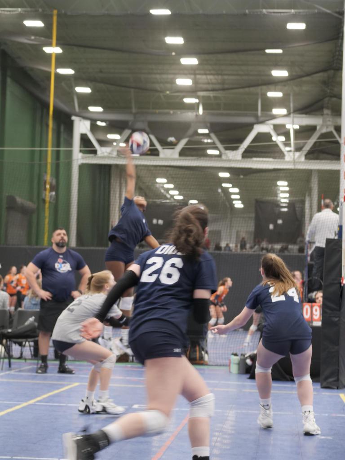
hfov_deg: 17.2
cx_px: 172
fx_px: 1143
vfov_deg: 22.8
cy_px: 230
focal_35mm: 86
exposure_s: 1/100
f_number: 2.8
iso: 1250
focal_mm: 43
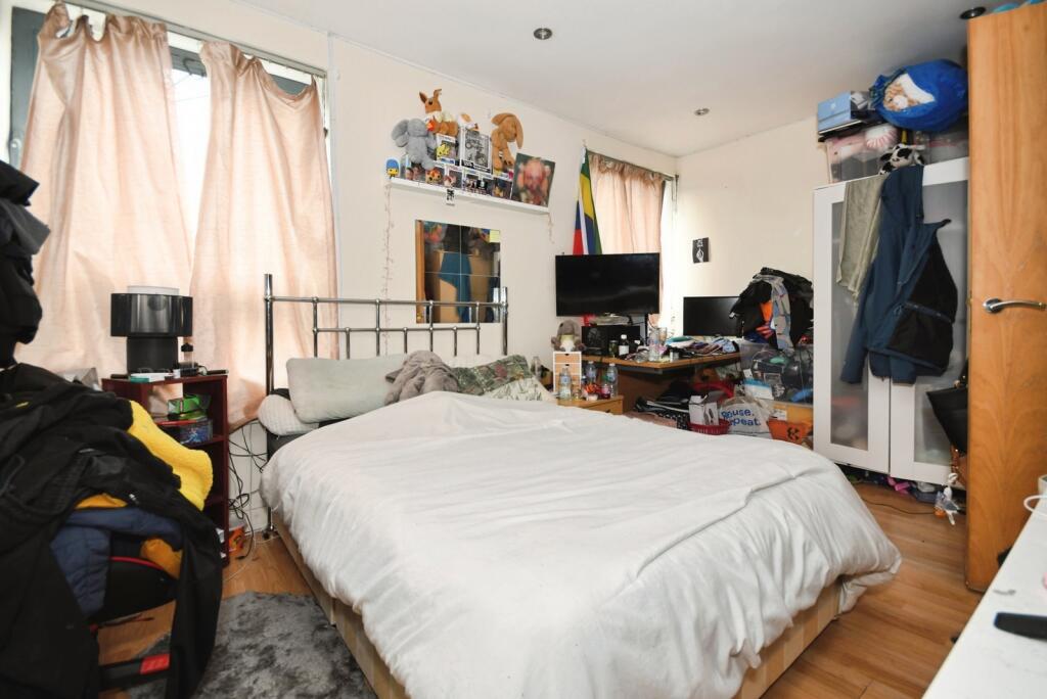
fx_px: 436
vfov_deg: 77.4
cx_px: 524
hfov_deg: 100.4
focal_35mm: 15
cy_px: 350
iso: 400
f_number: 8
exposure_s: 1/60
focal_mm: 10
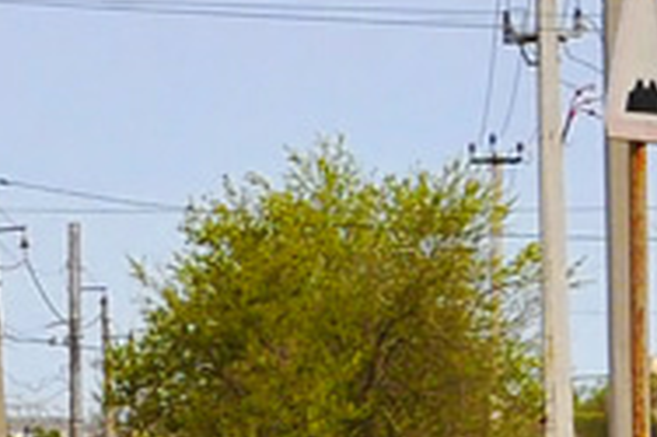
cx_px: -1513
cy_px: 117
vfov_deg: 4.7
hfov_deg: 6.3
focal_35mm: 291
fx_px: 5306
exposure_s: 1/640
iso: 200
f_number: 9
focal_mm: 28
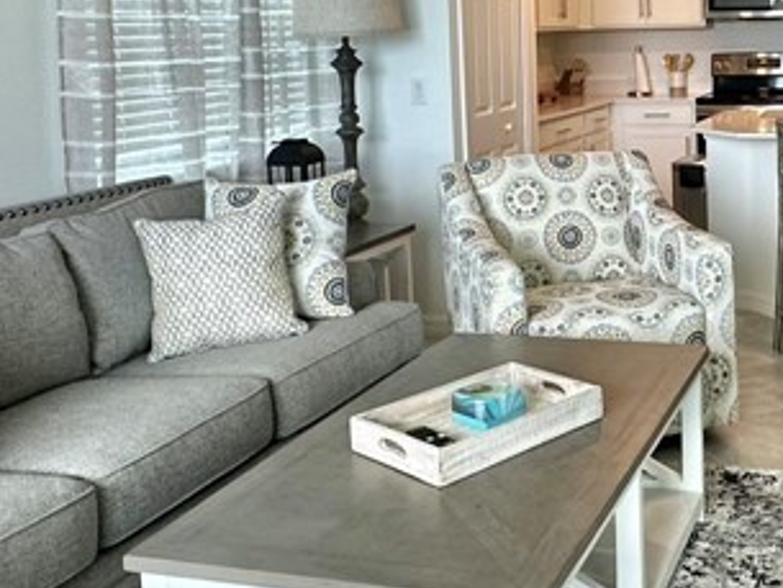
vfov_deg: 30.3
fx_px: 1064
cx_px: 657
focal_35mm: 47
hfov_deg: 38.5
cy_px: 139
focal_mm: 2.22
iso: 160
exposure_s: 1/120
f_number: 2.2
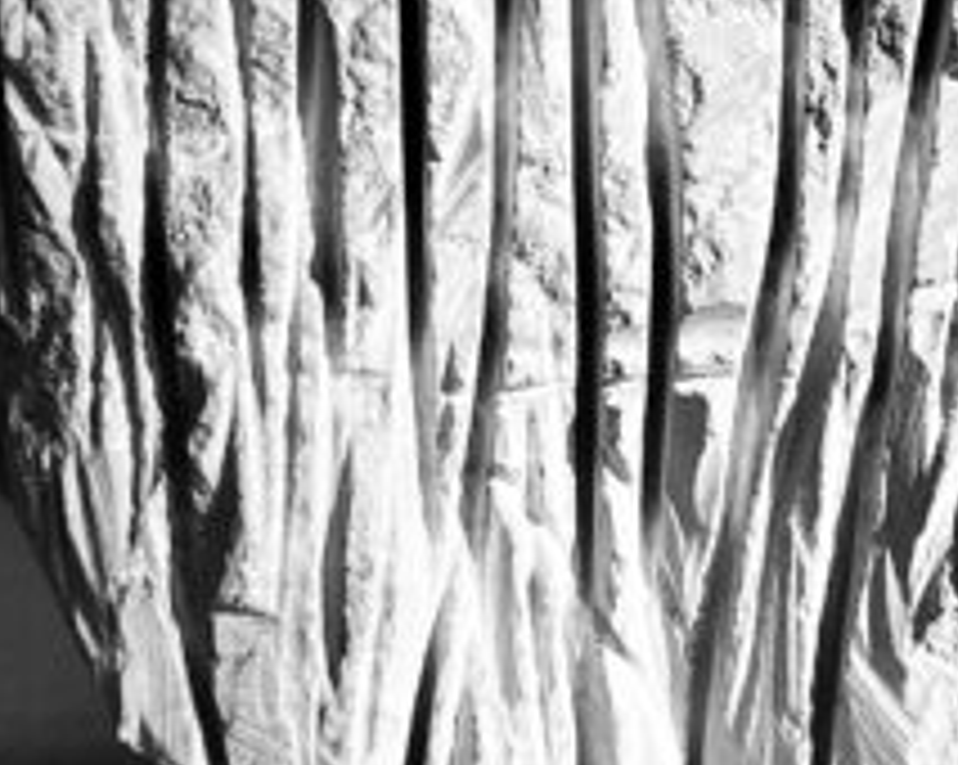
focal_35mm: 122
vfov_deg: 12.4
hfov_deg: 15.7
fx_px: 3456
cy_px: -81
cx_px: 733
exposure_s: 1/361
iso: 50
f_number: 1.6
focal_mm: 5.1
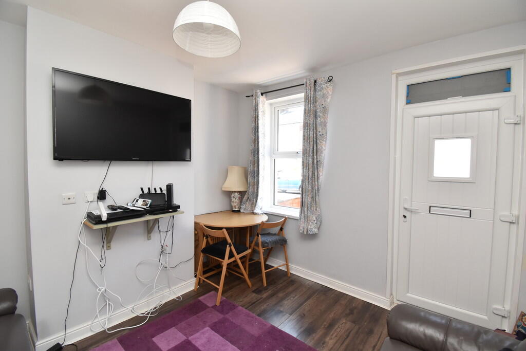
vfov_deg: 77.3
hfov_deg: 100.4
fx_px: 219
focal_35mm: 15
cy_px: 176
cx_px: 263
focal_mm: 10
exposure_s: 1/60
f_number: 7.1
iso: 800
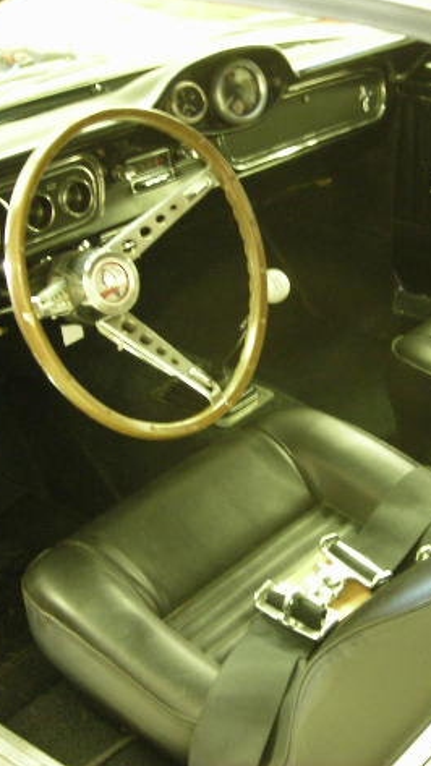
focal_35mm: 56
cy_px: 379
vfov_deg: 37.2
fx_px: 1138
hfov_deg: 21.4
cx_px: 287
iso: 200
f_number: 3.2
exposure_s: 1/1.3
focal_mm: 6.3
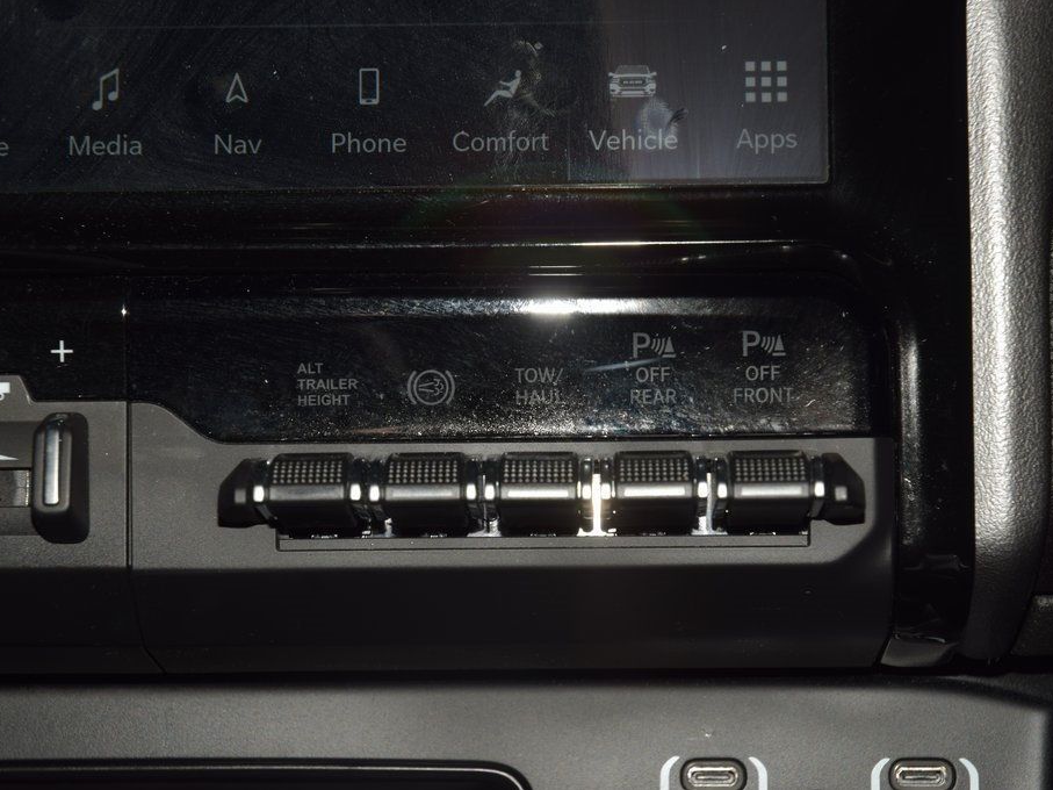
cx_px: 539
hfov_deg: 17.3
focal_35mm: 114
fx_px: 3467
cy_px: 394
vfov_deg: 13.0
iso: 100
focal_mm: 70
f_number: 8
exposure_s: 1/125
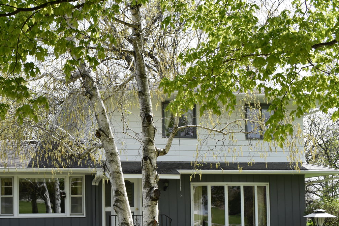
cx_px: 73
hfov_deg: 33.6
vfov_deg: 23.1
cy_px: 176
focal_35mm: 58
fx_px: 546
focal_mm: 24
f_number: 8
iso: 200
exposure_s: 1/250
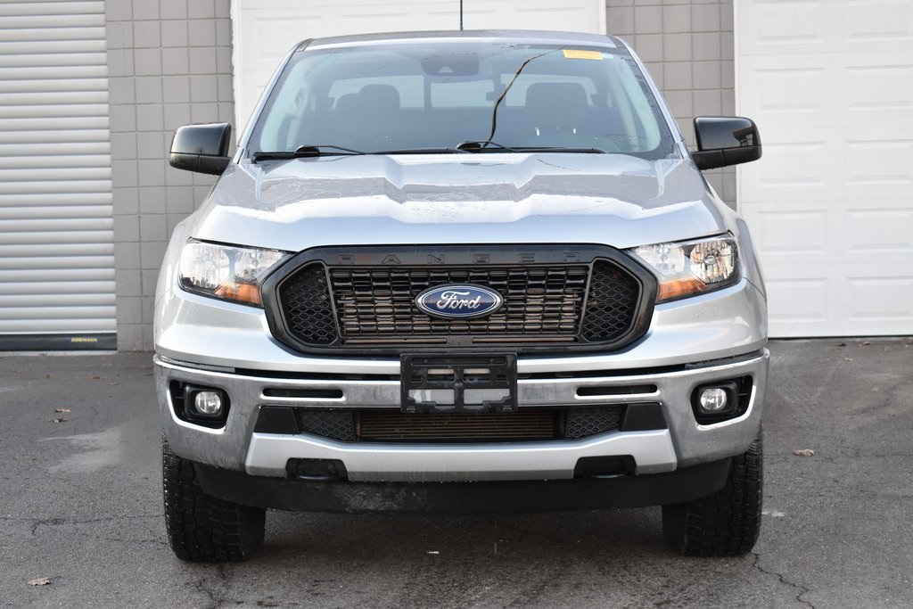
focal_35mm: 72
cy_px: 304
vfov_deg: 18.9
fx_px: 1826
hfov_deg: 28.1
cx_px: 456
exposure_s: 1/60
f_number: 5.3
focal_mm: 48
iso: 500
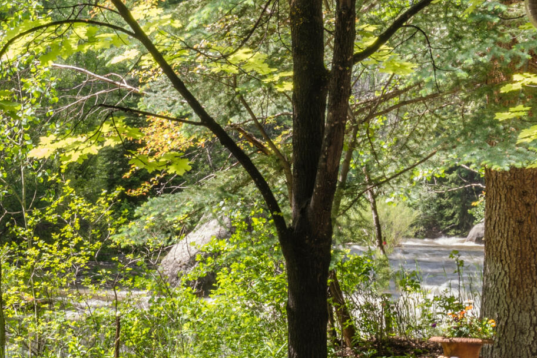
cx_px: -187
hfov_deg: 15.5
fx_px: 1864
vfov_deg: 10.9
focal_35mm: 125
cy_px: 363
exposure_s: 1.6
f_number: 22
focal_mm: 38
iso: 50
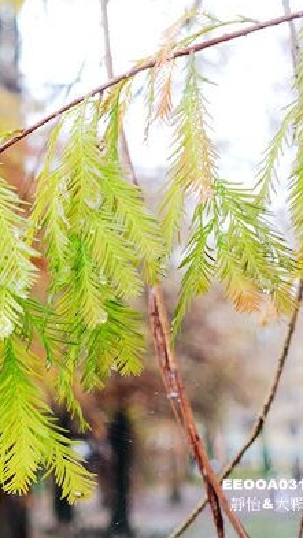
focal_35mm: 78
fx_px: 1114
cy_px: 280
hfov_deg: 14.8
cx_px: -92
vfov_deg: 27.2
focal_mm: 16.39
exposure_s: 1/60
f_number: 2.8
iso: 125
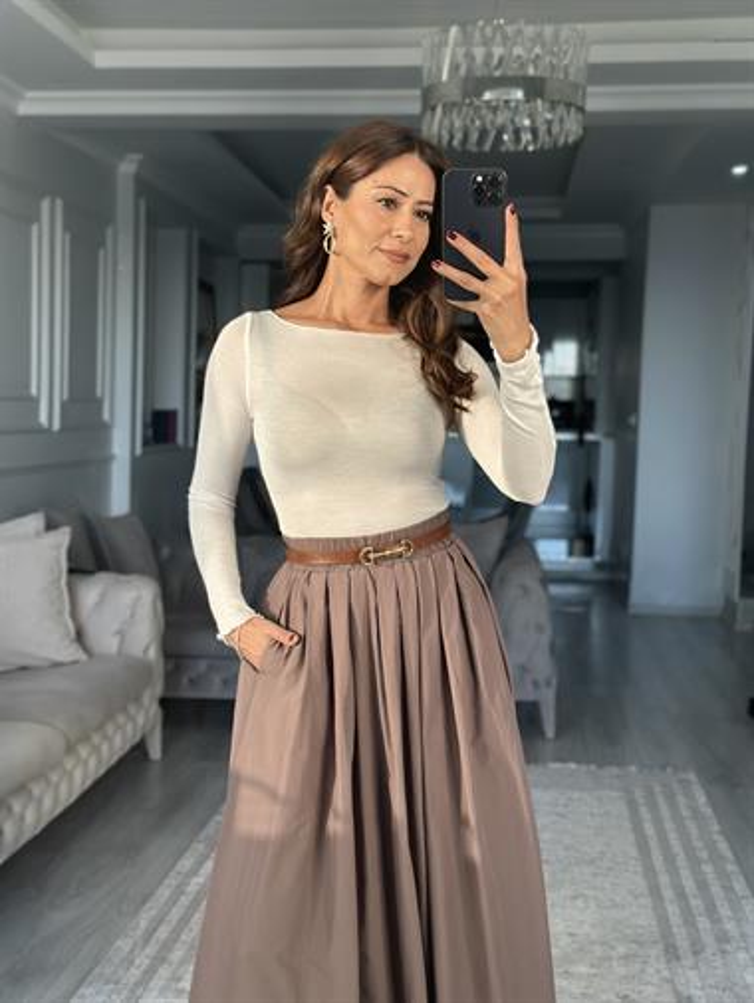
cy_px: 502
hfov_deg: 30.3
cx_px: 377
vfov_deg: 39.6
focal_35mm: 48
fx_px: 1393
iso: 100
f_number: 1.78
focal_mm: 6.86
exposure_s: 1/137
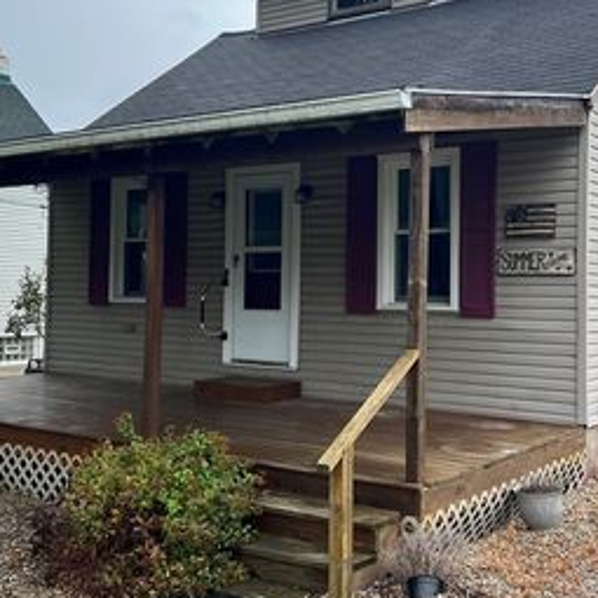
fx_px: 880
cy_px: 273
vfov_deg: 37.5
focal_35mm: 45
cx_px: 380
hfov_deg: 37.3
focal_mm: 5.7
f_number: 1.5
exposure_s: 1/965
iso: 50
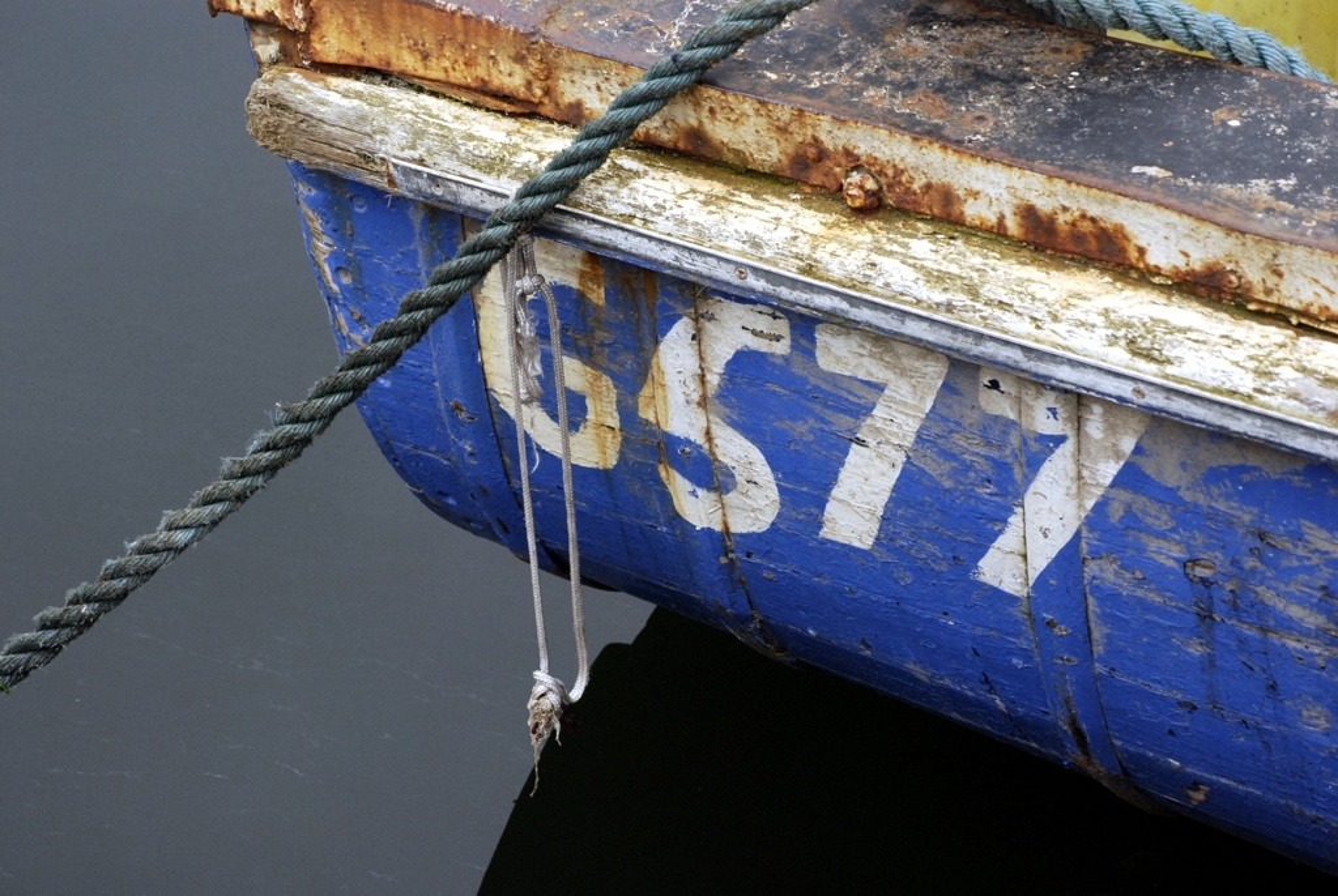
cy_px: 448
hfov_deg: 16.0
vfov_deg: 10.8
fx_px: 4746
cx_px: 669
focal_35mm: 128
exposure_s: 1/640
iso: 500
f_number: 6.3
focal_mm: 85
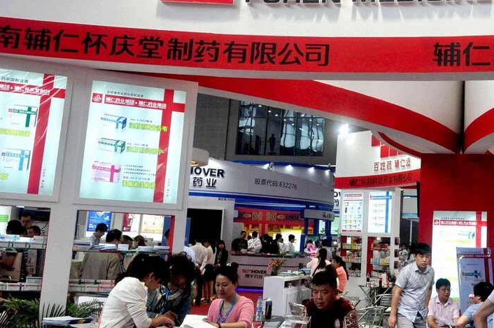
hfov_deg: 37.4
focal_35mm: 51
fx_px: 699
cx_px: 400
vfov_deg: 26.0
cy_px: 76
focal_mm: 20
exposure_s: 1/100
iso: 800
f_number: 9
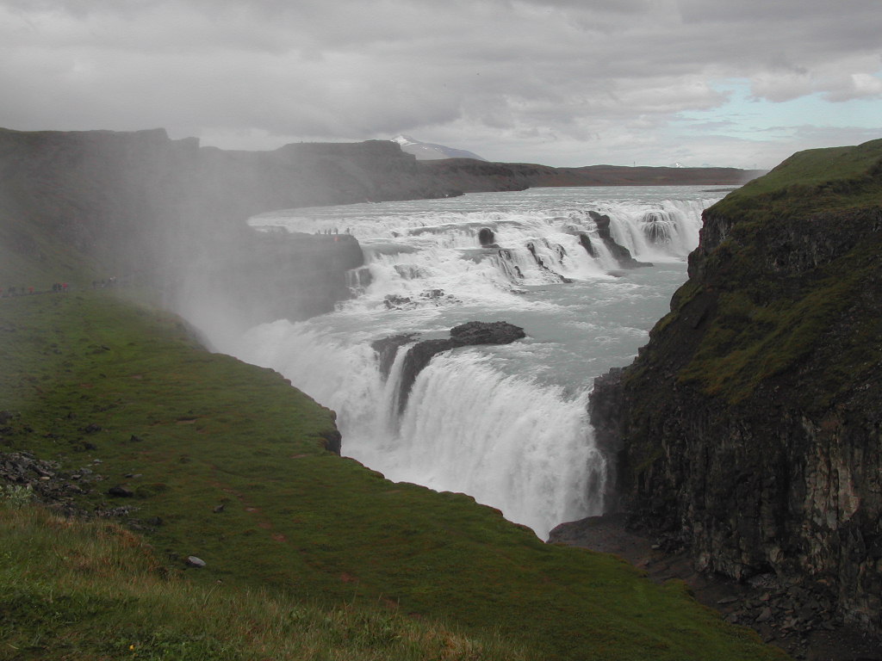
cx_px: 441
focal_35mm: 47
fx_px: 1198
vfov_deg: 30.9
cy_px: 330
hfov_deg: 40.4
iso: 100
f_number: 8.4
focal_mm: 10.1
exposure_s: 1/195
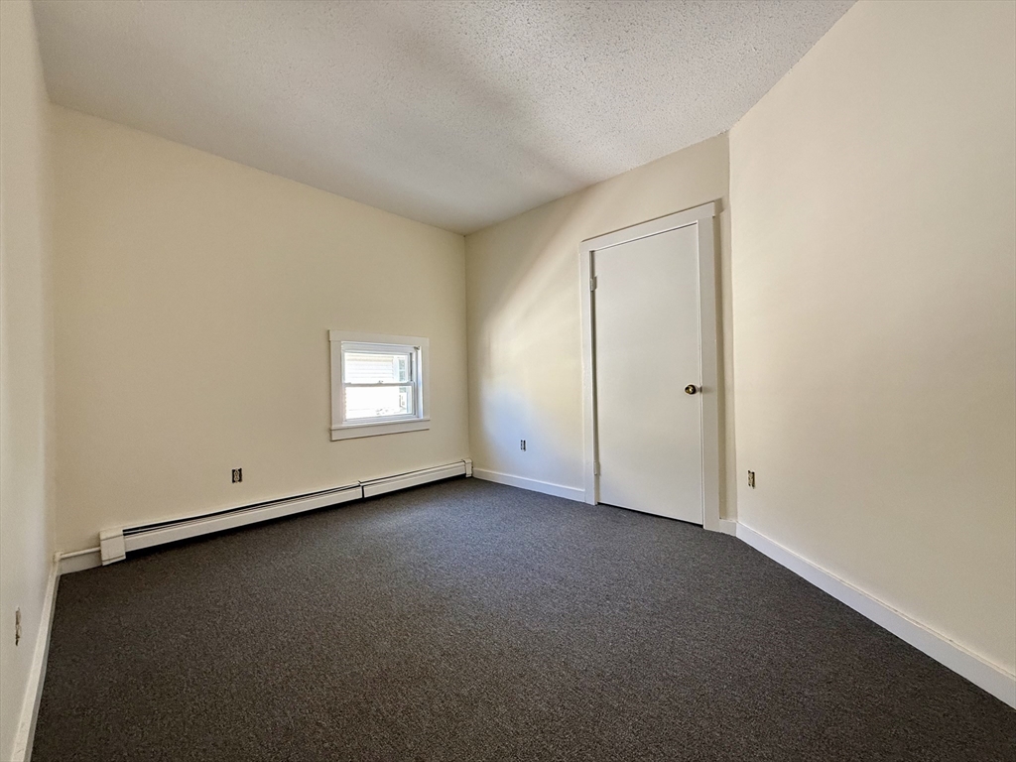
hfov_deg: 102.1
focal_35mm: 14
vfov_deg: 85.7
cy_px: 381
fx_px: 411
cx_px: 508
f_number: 2.2
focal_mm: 2.22
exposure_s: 1/99
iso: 250
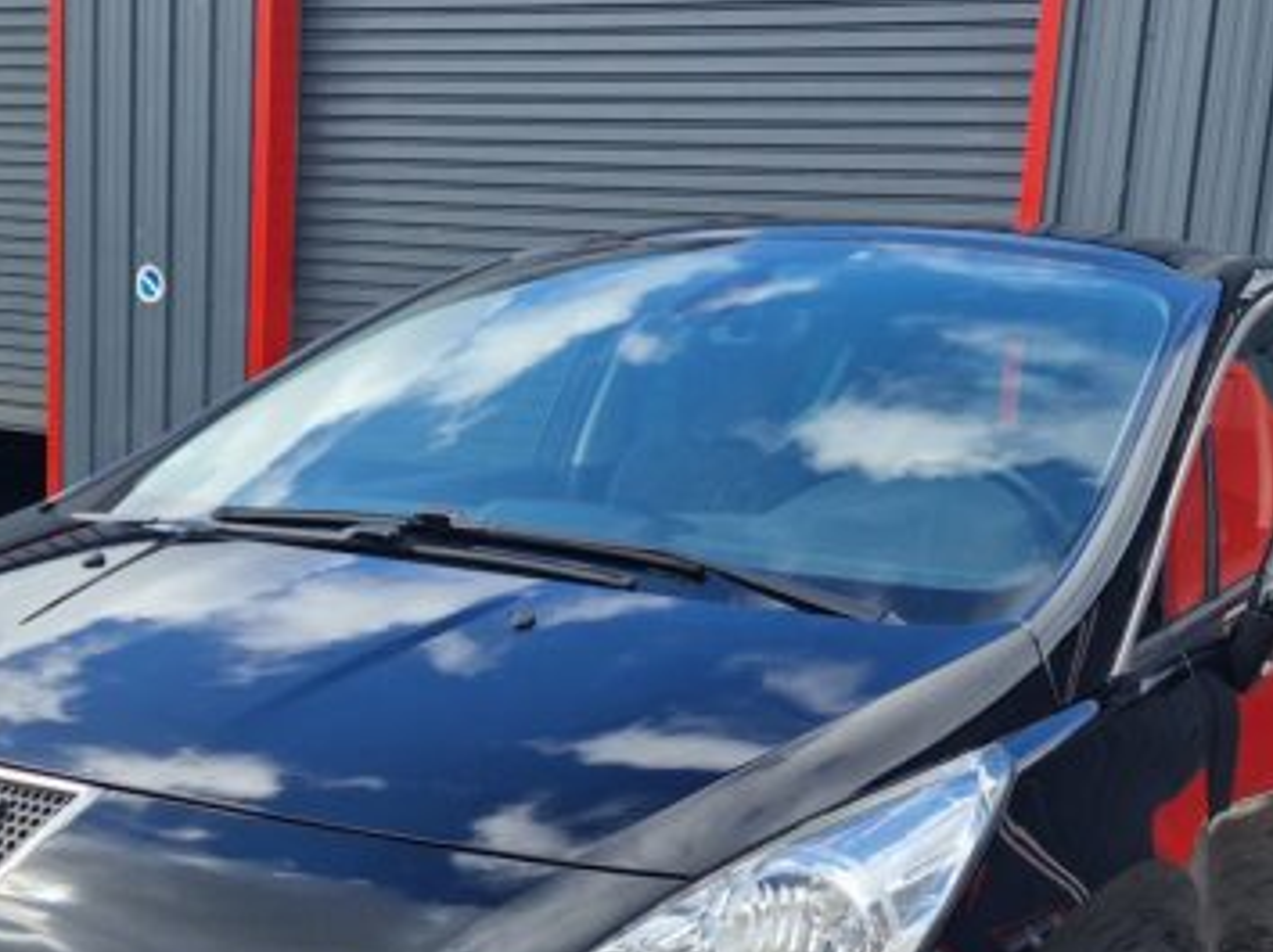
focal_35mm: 52
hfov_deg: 36.8
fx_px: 1911
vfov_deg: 27.7
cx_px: 705
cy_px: 697
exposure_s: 1/620
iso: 50
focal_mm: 5.4
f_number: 1.8
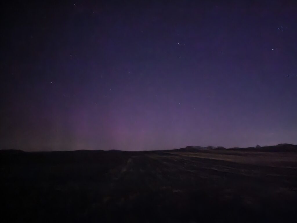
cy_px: 112
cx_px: 148
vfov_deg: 56.8
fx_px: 206
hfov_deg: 71.6
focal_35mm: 24
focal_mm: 6.7
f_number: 1.8
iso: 3200
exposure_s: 1/2
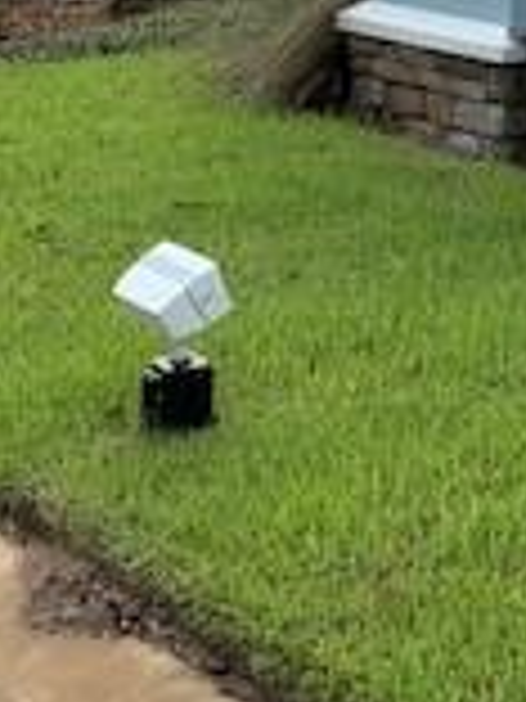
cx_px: 931
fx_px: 2168
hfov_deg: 12.7
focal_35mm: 107
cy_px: -189
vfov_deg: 17.3
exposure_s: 1/4098
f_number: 1.8
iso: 25
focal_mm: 4.25
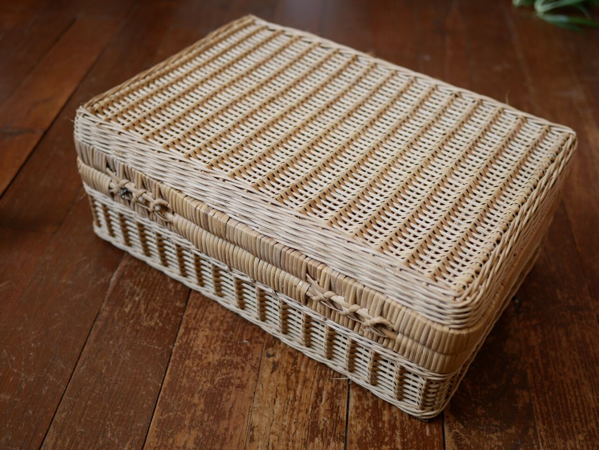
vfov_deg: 36.0
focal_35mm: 40
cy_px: 225
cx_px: 300
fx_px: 692
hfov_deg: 46.8
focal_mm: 20
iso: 200
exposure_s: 1/125
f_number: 2
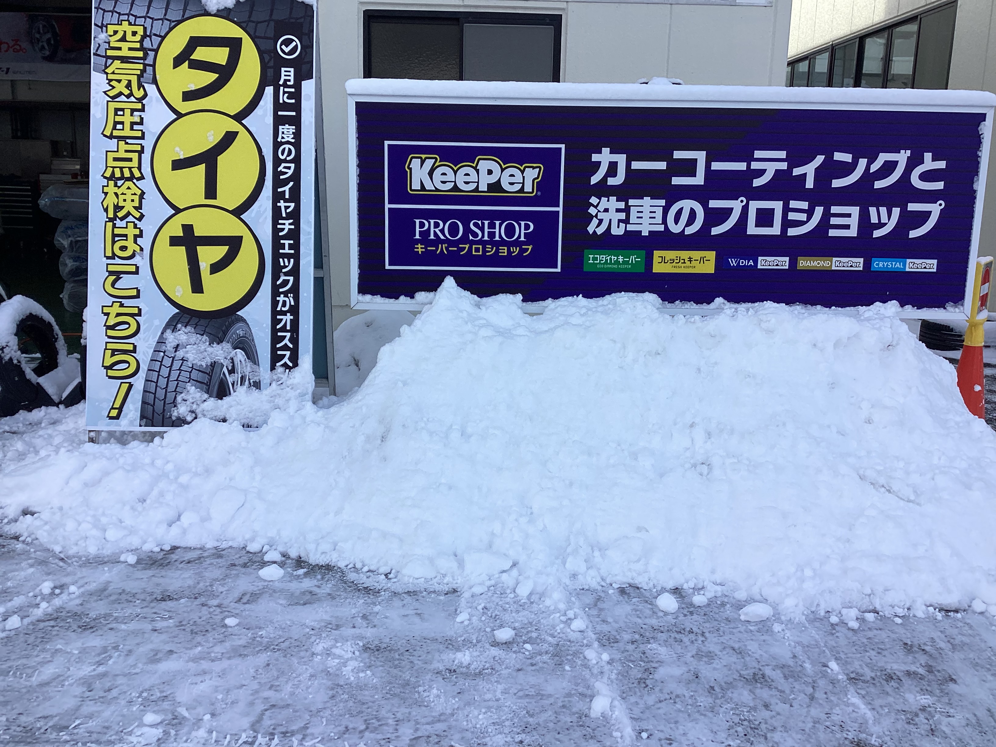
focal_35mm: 31
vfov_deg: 45.4
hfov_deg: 58.4
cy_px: 374
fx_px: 892
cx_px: 498
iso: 25
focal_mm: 3.3
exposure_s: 1/886
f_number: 2.4
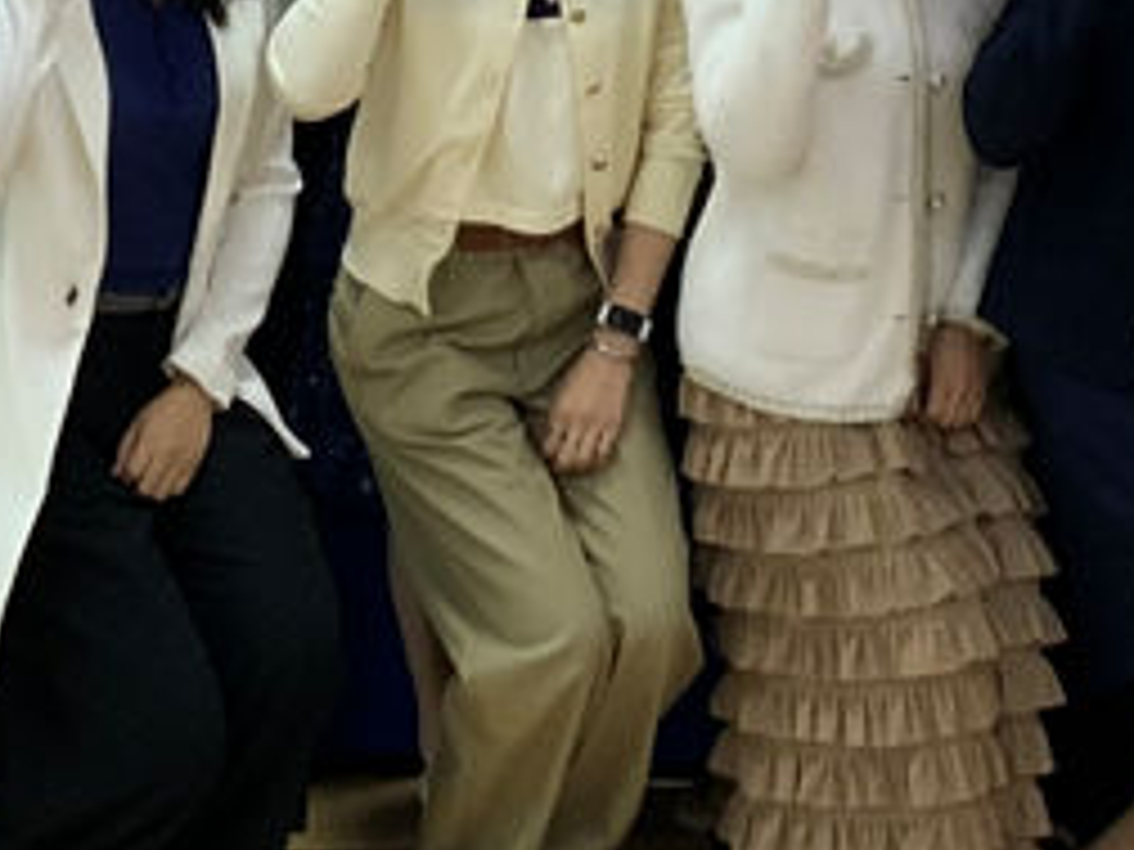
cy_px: -740
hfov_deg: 14.2
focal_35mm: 139
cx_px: 500
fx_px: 4554
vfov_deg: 10.0
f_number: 1.8
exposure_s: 1/60
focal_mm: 3
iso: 100
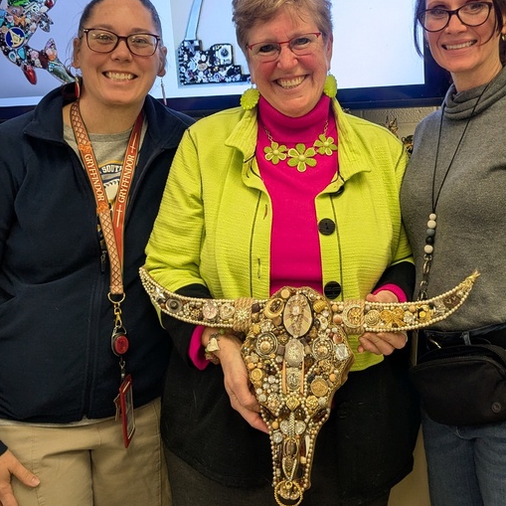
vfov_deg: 35.1
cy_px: 187
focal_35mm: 48
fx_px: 794
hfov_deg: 35.2
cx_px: 306
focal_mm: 4.38
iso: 68
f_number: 1.73
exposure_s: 1/60
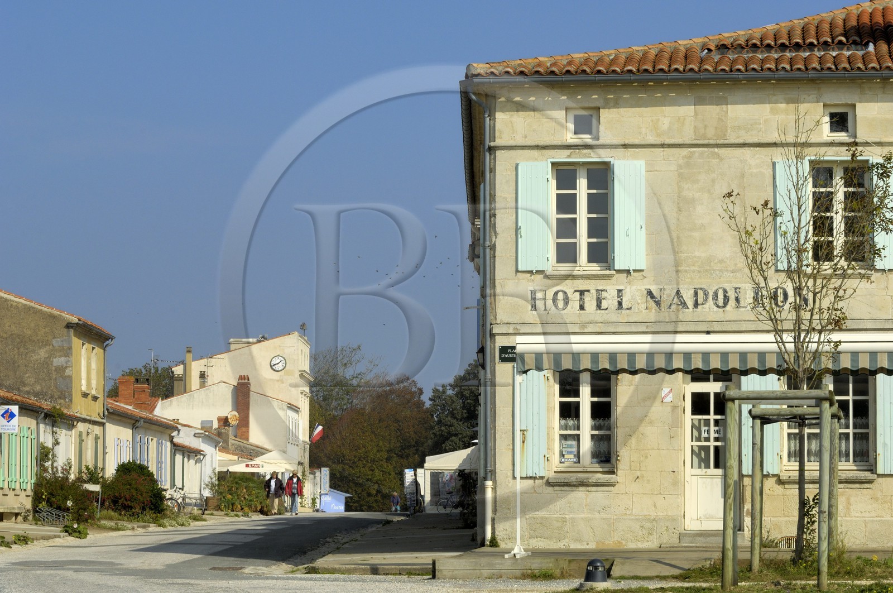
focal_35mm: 120
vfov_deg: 11.4
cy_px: 296
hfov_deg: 17.1
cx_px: 446
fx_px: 2972
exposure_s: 1/160
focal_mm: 80
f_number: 13
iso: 100
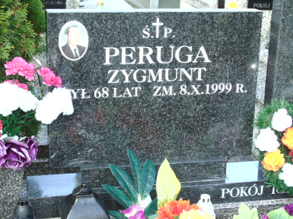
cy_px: 110
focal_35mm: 71
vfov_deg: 20.7
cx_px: 146
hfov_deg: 27.4
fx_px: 601
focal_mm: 13
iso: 80
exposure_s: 1/30
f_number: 4.7
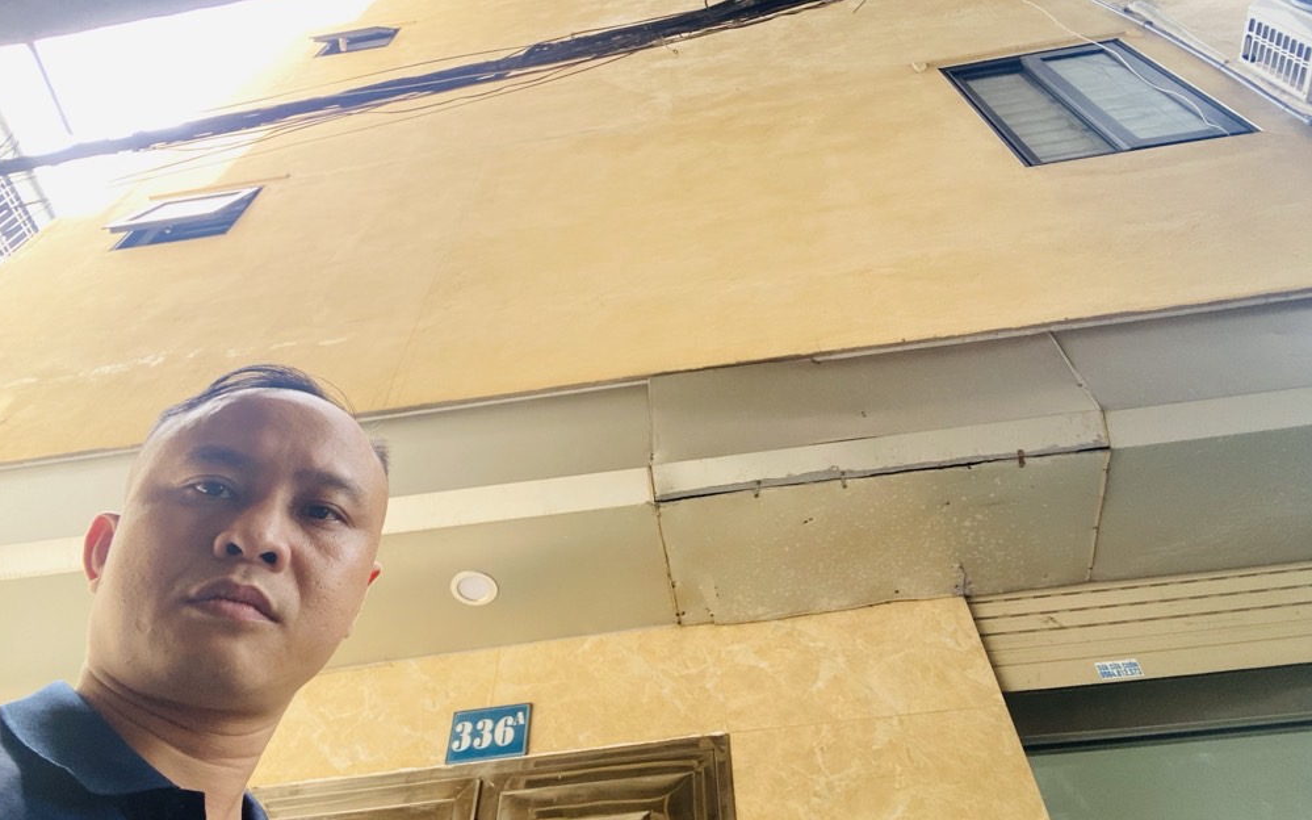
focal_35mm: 25
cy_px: 389
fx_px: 894
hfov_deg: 72.6
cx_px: 662
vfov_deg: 49.2
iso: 100
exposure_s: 1/62
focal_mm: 2.71
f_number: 2.2
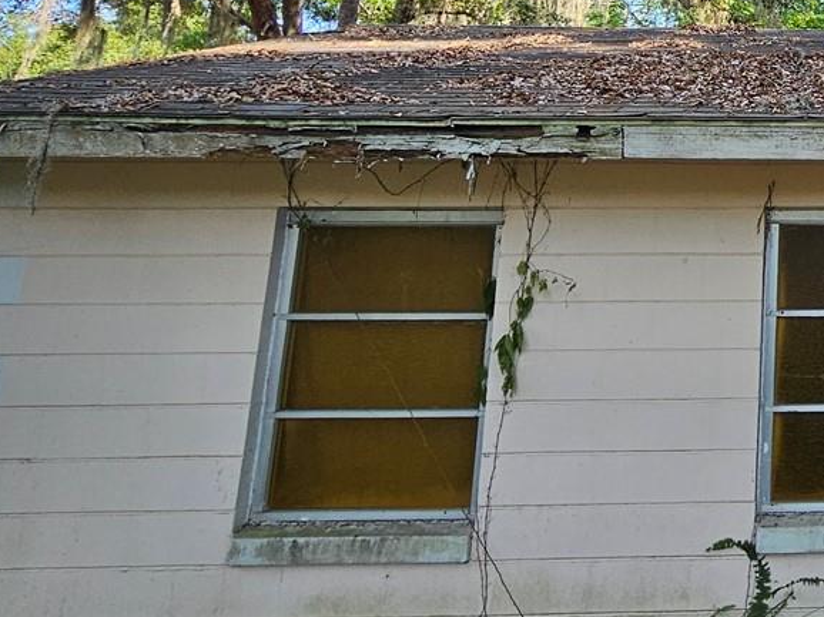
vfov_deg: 37.5
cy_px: 81
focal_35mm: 36
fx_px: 857
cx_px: 925
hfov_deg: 40.5
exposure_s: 1/388
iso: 50
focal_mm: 2.2
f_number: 2.2
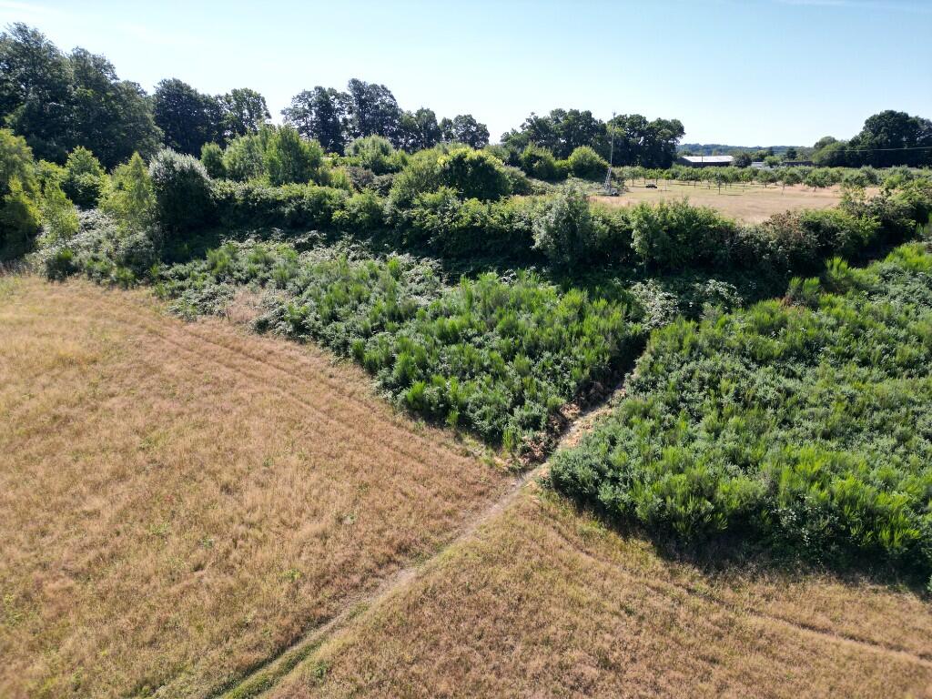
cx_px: 466
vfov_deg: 56.8
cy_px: 350
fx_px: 646
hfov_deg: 71.6
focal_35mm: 24
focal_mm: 6.72
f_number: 1.7
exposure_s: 1/2000
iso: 120
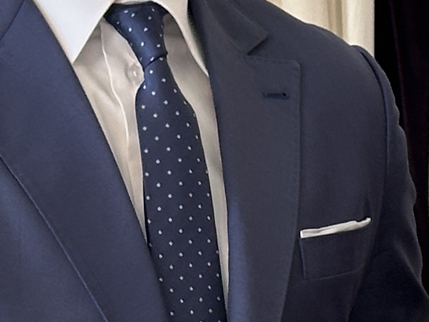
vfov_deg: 5.4
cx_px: 385
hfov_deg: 7.2
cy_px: 303
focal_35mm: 274
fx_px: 3397
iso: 64
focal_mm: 6.86
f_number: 1.78
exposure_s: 1/60
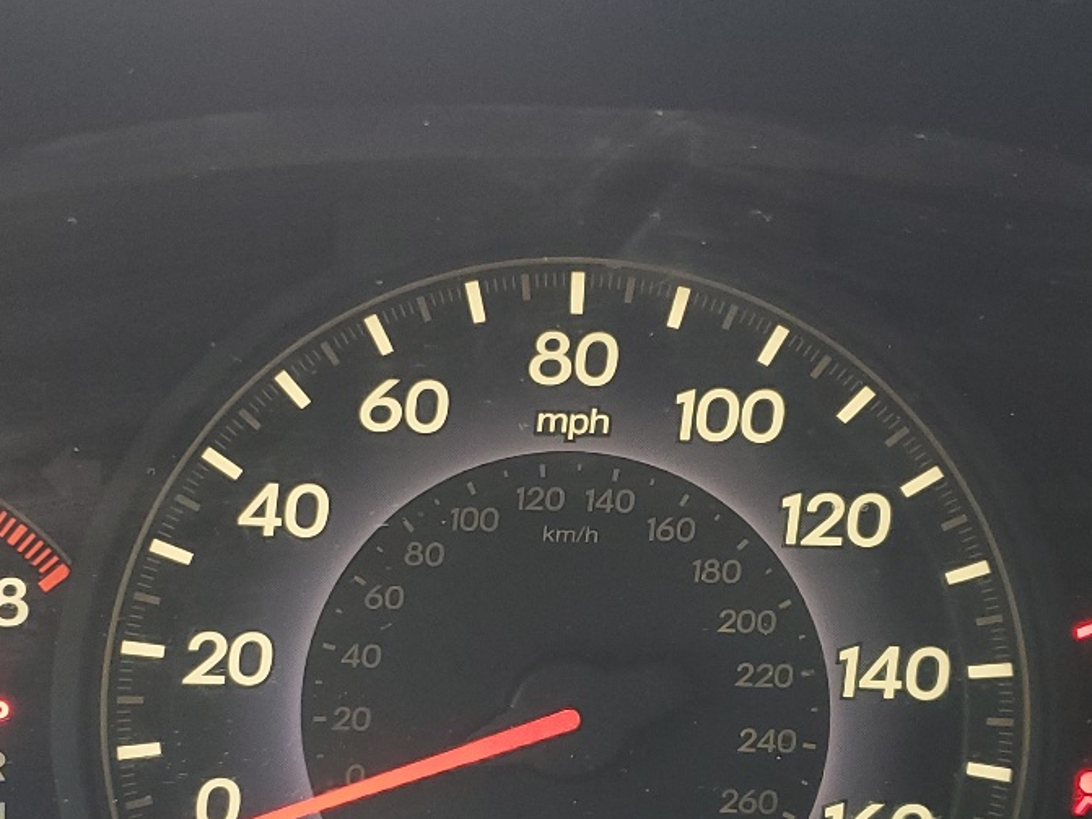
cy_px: 604
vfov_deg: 23.4
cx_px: 570
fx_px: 1956
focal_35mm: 62
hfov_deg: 31.2
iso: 83
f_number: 1.5
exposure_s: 1/120
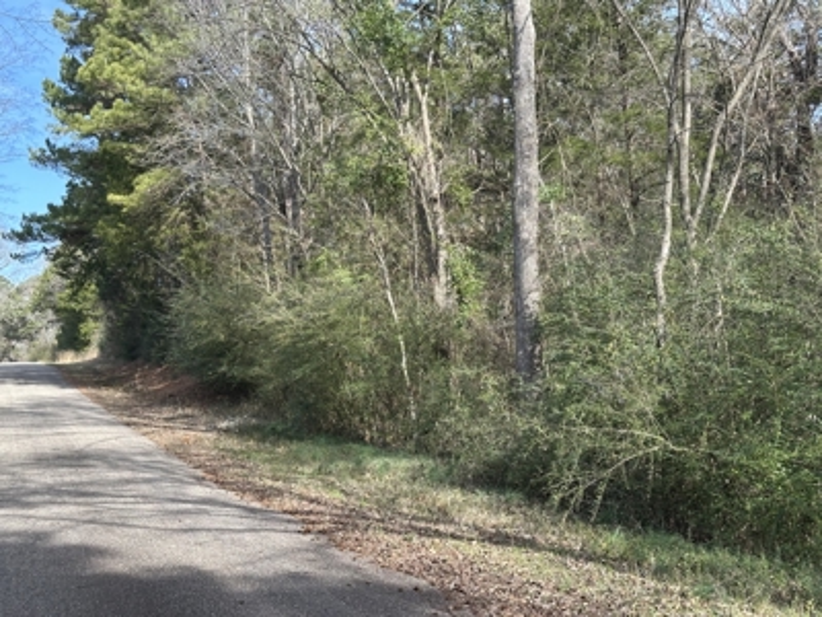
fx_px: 1140
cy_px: 308
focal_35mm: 48
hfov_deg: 39.7
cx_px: 411
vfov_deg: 30.3
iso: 64
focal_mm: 6.86
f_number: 1.78
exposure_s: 1/773
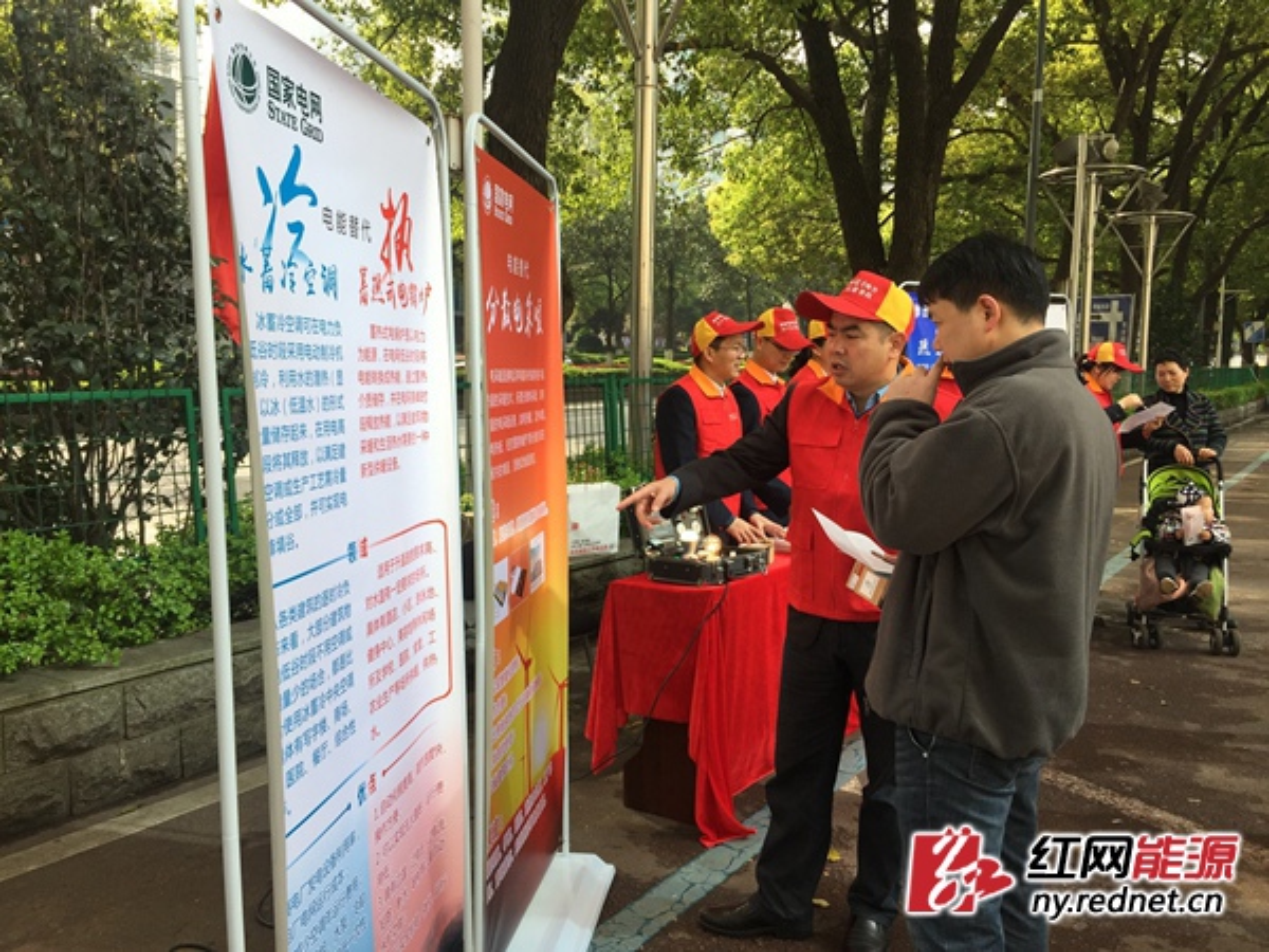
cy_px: 476
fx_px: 1063
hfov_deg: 61.7
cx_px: 634
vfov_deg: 48.2
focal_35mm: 29
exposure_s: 1/391
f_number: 2.2
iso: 32
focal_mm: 4.15
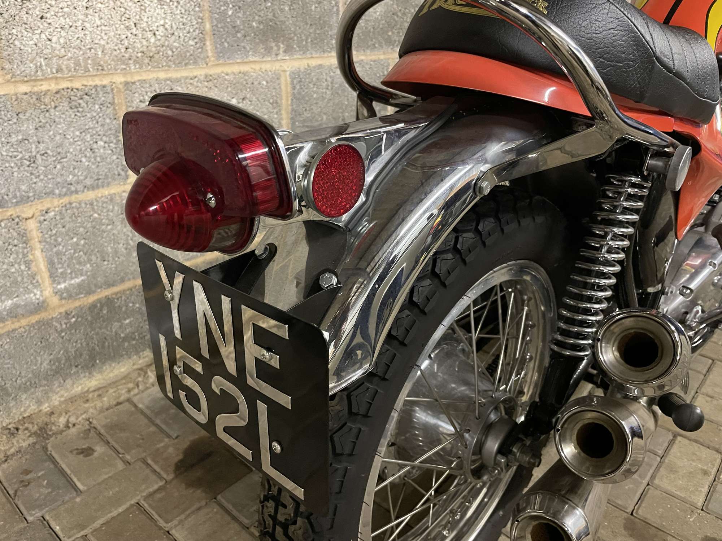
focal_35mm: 26
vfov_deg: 53.1
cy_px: 270
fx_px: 542
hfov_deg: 67.3
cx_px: 361
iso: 640
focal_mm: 4.2
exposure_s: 1/25
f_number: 1.6
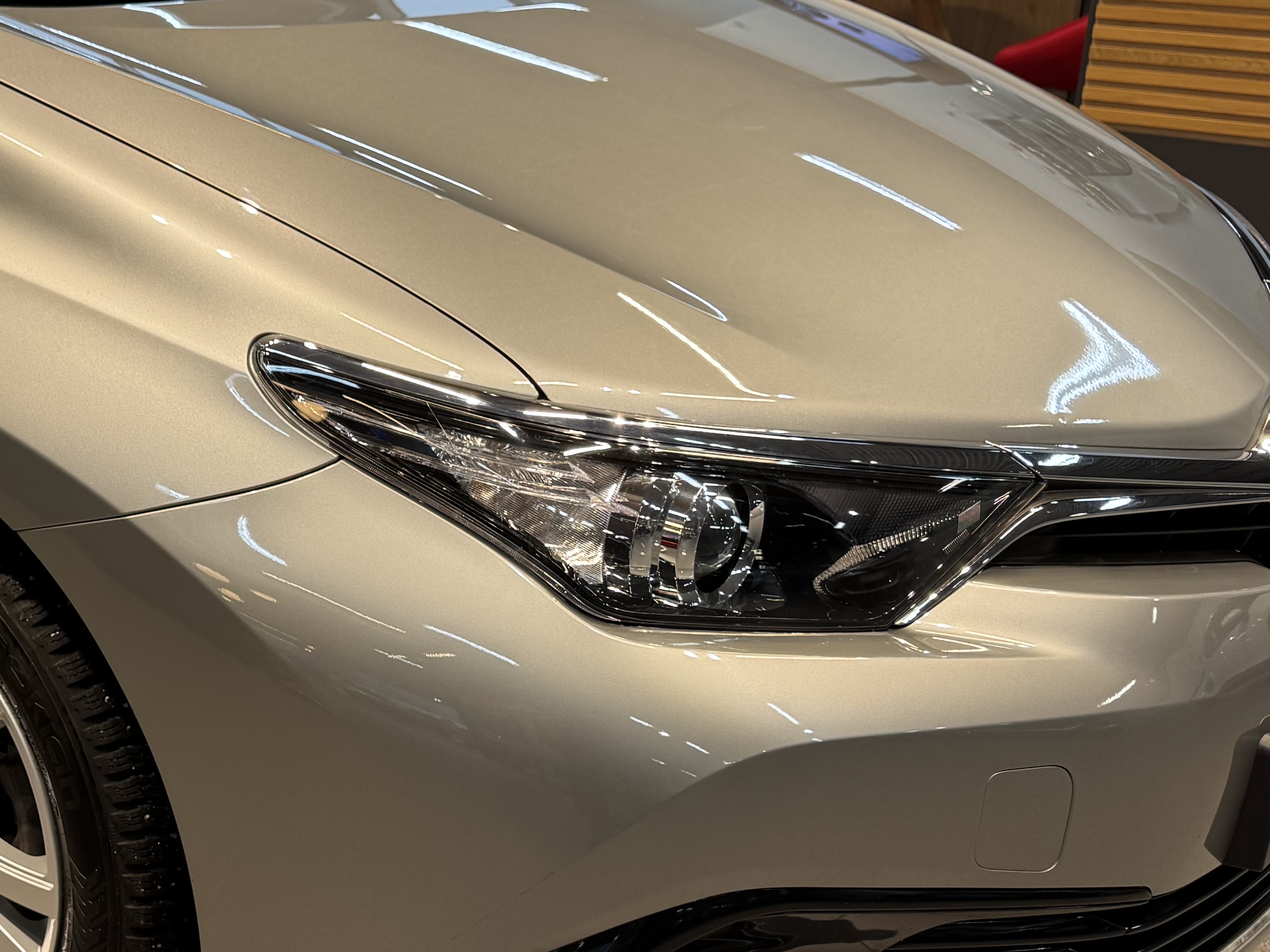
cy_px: 448
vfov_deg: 28.0
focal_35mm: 52
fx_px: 1908
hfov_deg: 34.5
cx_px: 94
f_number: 1.78
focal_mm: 6.76
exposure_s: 1/100
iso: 64
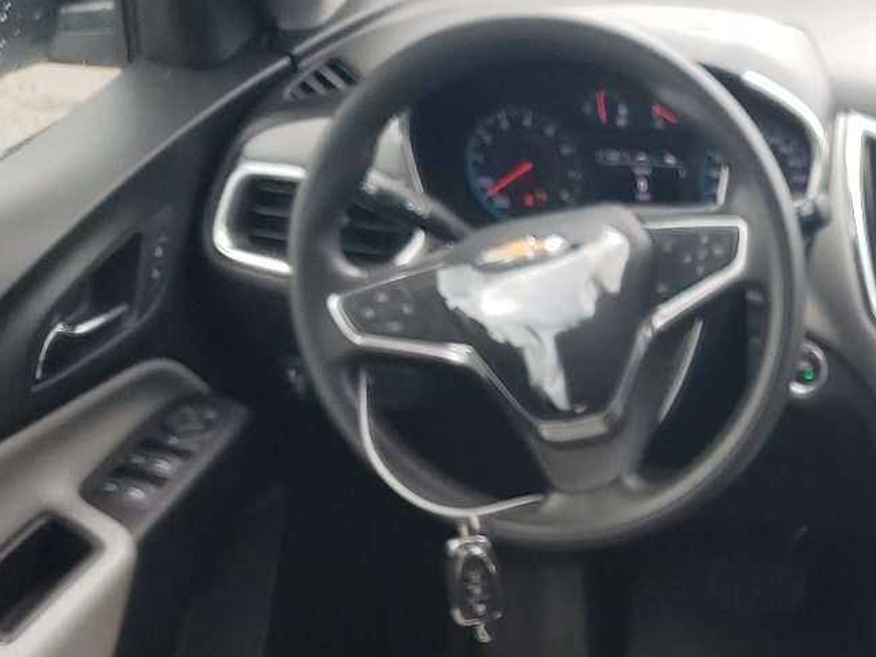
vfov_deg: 21.3
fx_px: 1645
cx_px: 990
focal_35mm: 65
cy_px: 750
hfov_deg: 27.1
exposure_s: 1/120
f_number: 1.5
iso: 73
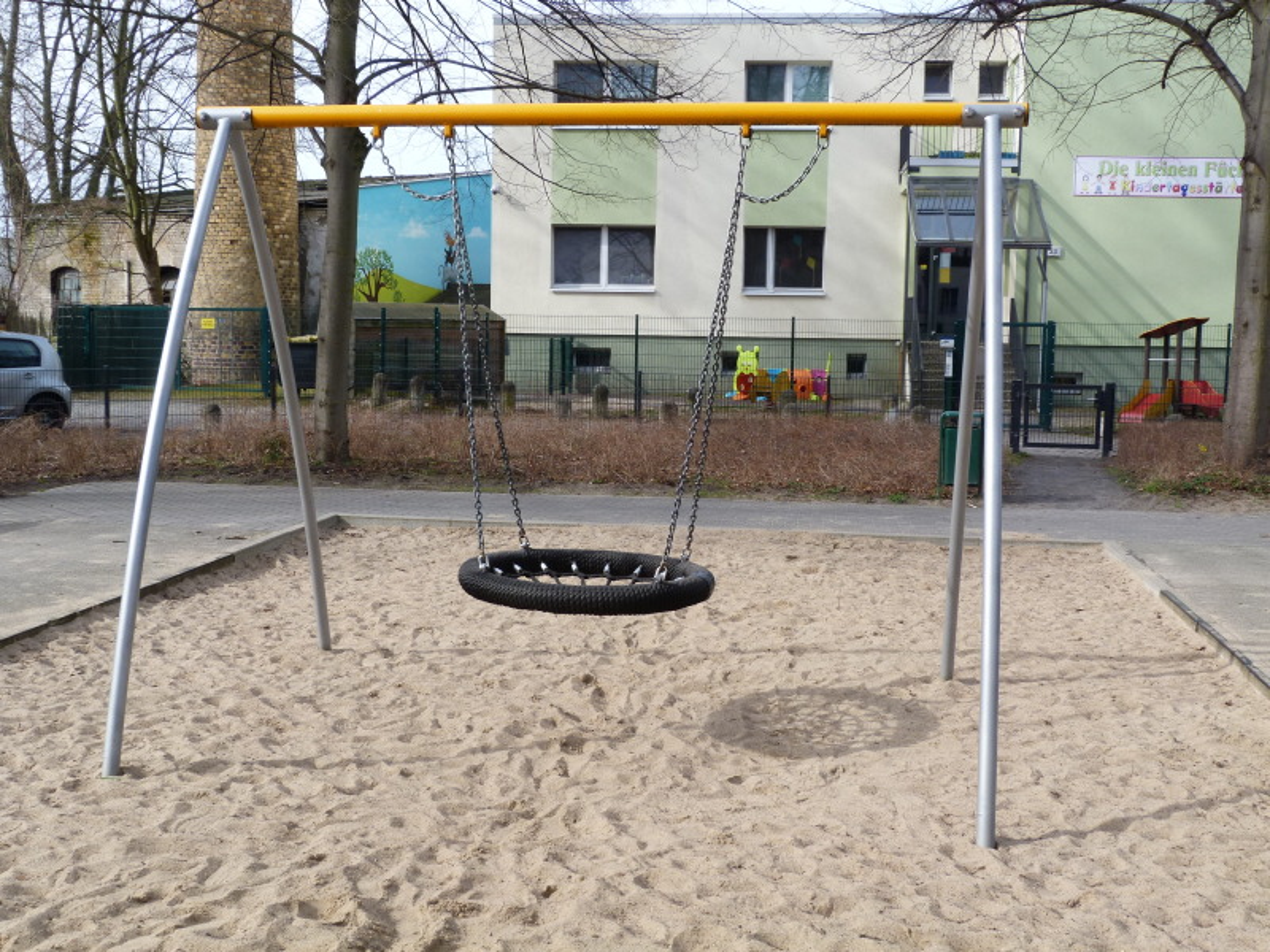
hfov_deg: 47.9
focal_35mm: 39
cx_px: 635
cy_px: 476
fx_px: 1431
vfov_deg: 36.8
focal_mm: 7
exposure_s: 1/200
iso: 80
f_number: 4.5
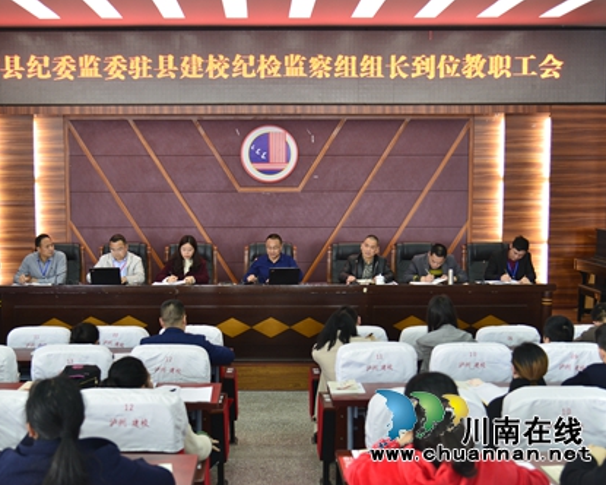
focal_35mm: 43
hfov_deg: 42.9
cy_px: 242
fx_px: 771
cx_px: 276
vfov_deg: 34.9
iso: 1000
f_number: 4
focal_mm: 38
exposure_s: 1/30
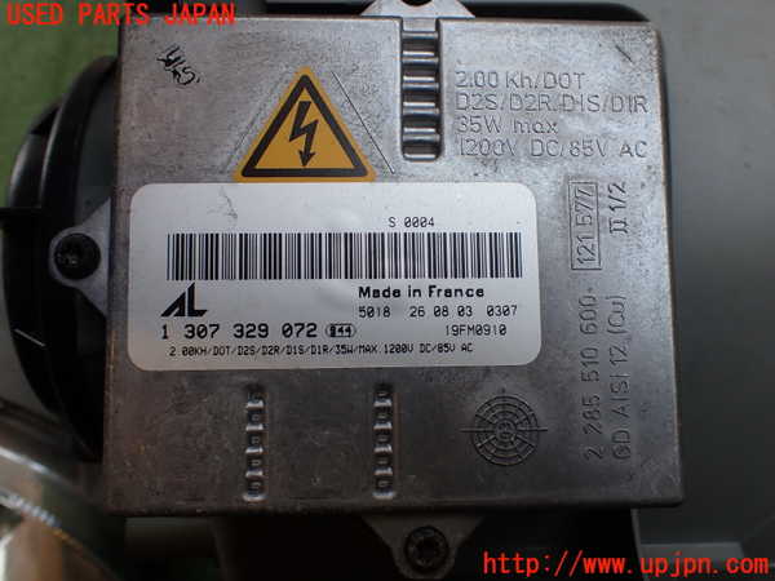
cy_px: 290
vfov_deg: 46.8
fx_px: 672
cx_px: 388
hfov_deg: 60.0
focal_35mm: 30
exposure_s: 1/160
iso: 100
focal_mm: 5.4
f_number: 3.2
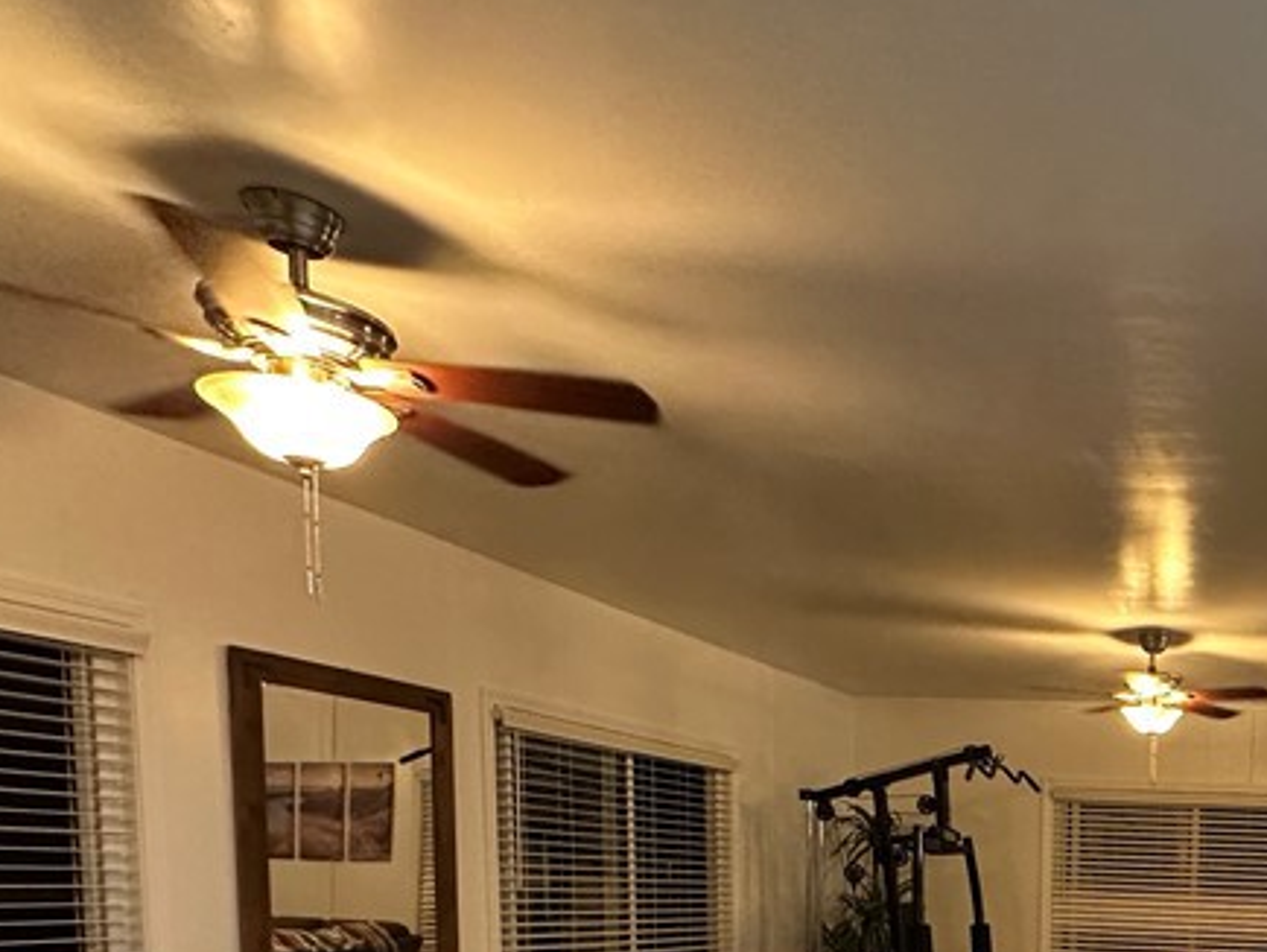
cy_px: 993
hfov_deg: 45.8
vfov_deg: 37.5
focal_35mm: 33
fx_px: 1209
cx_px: 1287
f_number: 2.2
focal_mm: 2.22
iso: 320
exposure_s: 1/60
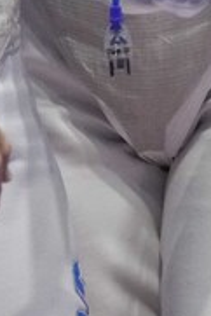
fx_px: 9222
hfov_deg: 1.3
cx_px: 724
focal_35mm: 1051
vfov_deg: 2.0
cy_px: -439
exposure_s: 1/800
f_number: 3.2
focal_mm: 136
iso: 5000
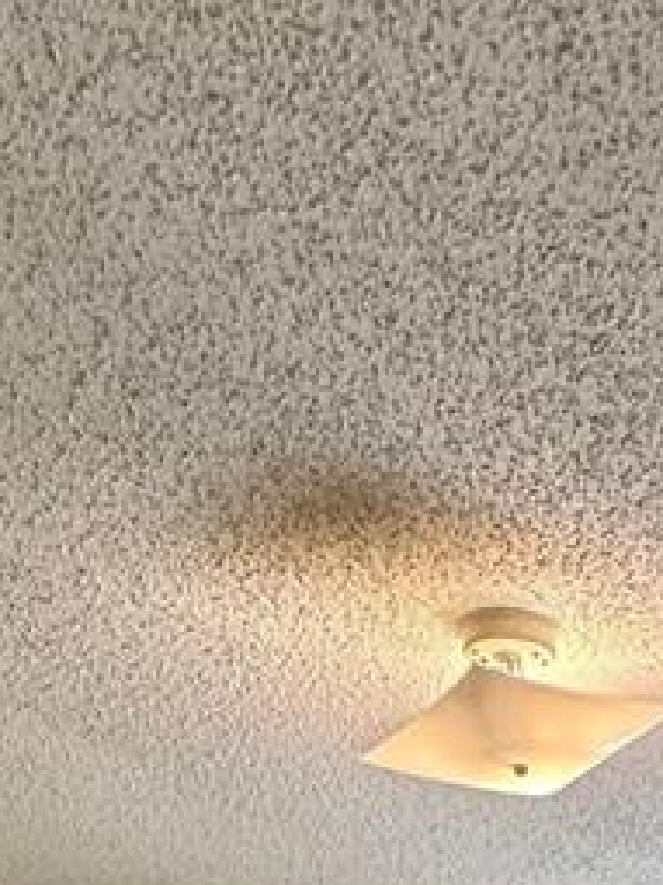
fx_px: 1687
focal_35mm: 66
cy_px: 1683
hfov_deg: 20.9
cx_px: 764
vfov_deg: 19.6
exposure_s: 1/120
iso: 125
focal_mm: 2.22
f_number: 2.2
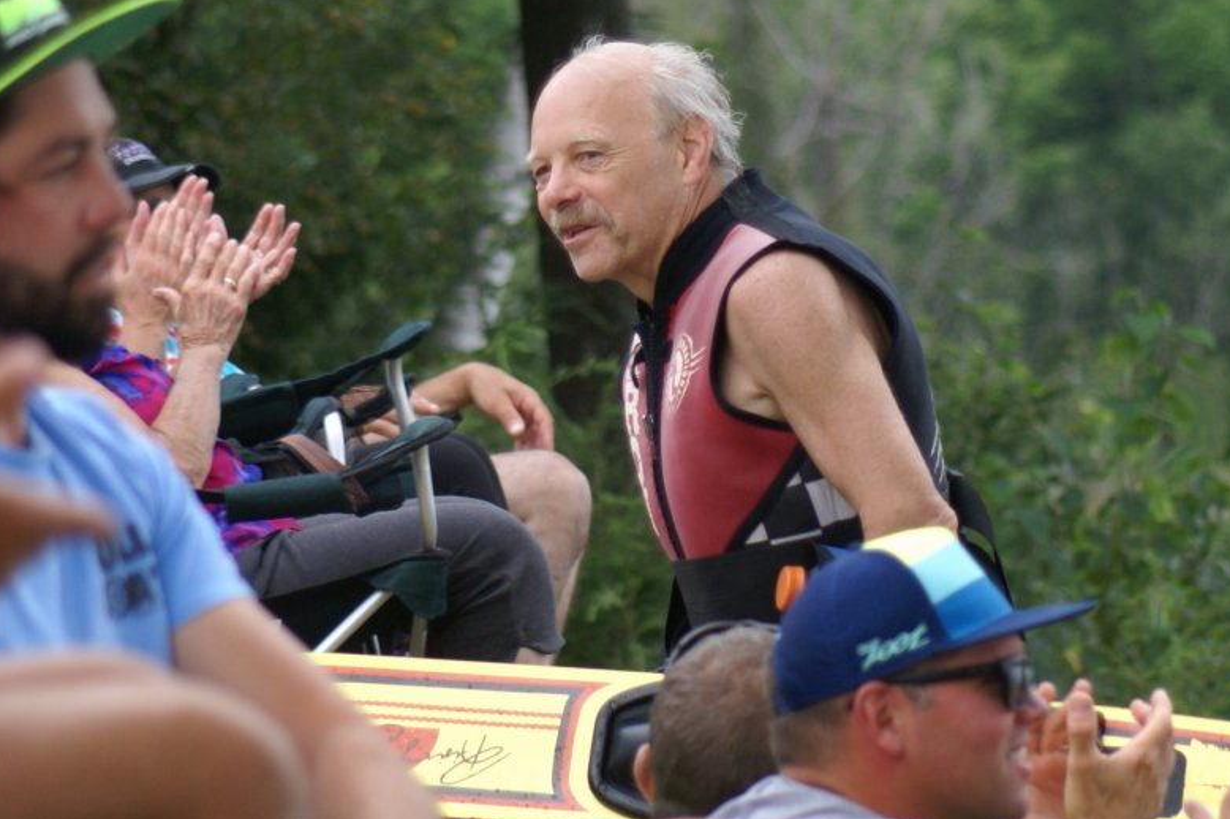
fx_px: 9221
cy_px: 419
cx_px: 700
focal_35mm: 270
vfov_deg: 5.1
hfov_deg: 7.6
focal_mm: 140
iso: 320
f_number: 5
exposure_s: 1/250
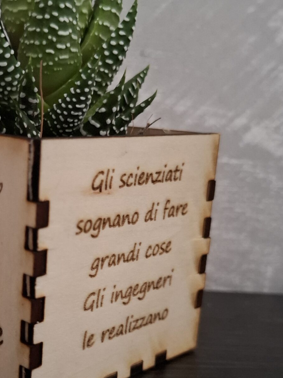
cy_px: 226
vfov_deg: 38.8
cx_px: 53
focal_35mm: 49
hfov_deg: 29.0
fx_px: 534
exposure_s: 1/20
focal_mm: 5.54
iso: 1000
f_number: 1.8
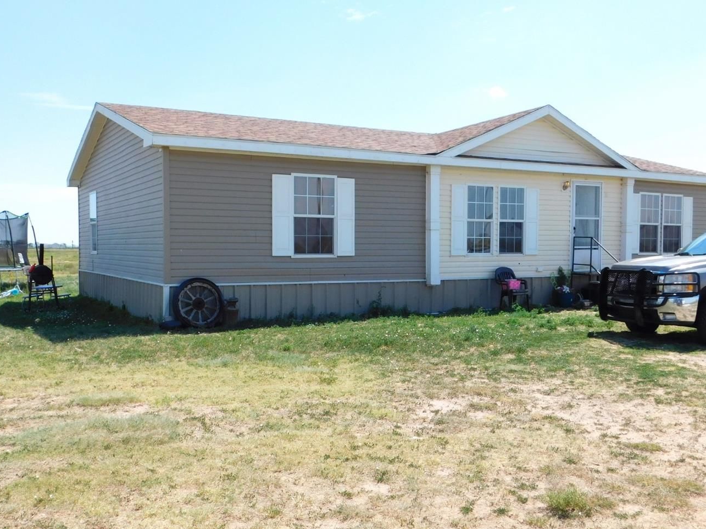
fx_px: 714
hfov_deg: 52.6
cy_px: 282
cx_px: 354
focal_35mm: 35
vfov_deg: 40.7
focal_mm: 5.3
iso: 125
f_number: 3.2
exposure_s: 1/1250
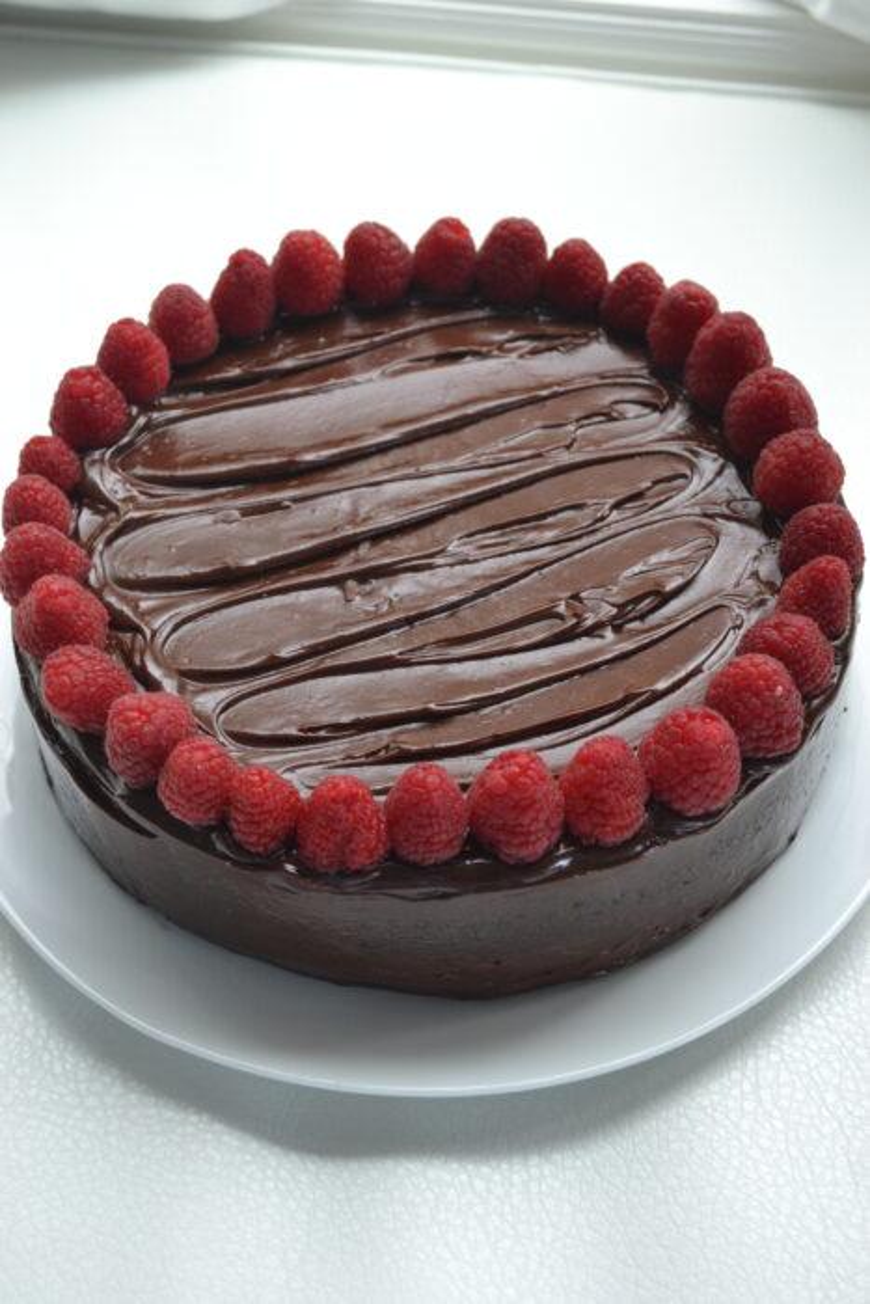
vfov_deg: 38.9
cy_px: 652
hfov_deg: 26.5
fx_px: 1848
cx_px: 435
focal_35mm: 51
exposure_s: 1/100
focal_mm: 34
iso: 400
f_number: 5
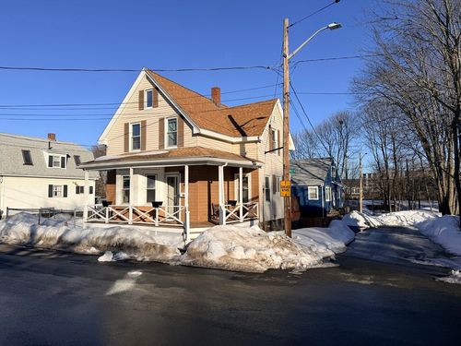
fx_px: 320
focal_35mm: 24
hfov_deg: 71.6
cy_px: 173
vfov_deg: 56.8
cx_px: 230
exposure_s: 1/8130
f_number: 1.78
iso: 80
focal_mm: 6.76
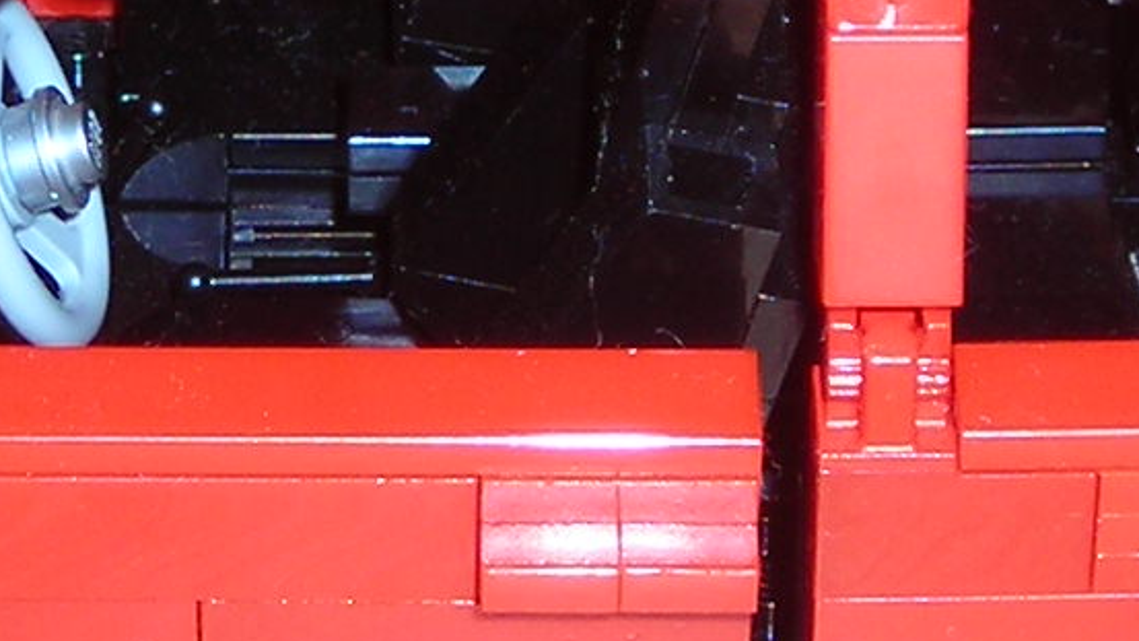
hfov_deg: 11.1
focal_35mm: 194
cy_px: 52
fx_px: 5859
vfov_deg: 6.2
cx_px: 554
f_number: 3.2
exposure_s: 1/60.1
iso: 50
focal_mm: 6.3
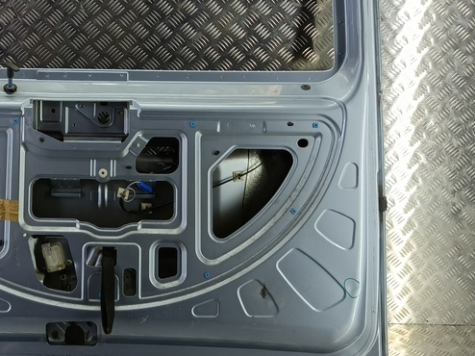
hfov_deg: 33.3
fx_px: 768
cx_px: 88
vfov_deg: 25.8
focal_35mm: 56
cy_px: 92
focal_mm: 4.11
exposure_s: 1/50
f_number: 1.6
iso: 94
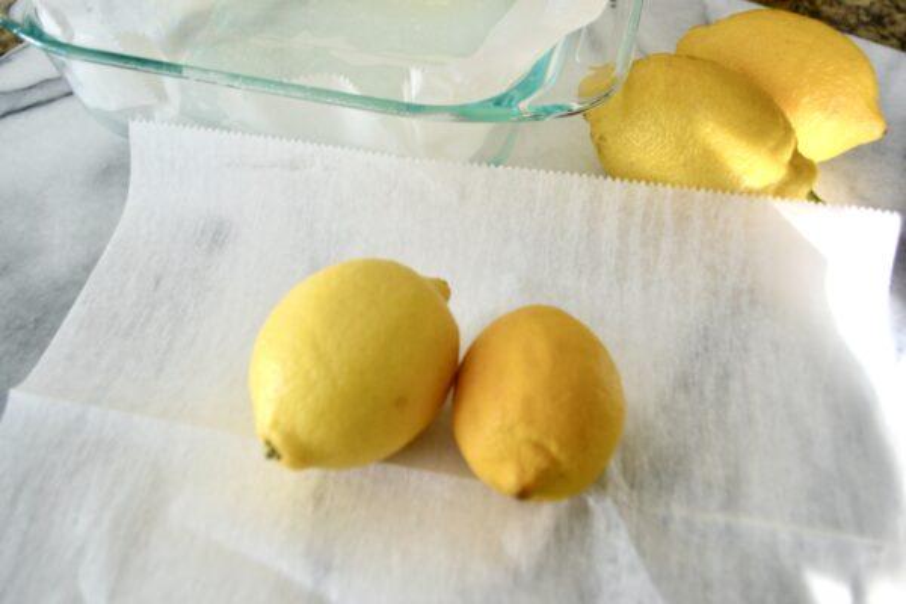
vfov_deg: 40.0
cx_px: 453
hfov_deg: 57.2
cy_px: 302
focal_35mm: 33
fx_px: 830
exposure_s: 1/60
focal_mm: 22
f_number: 3.8
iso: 400
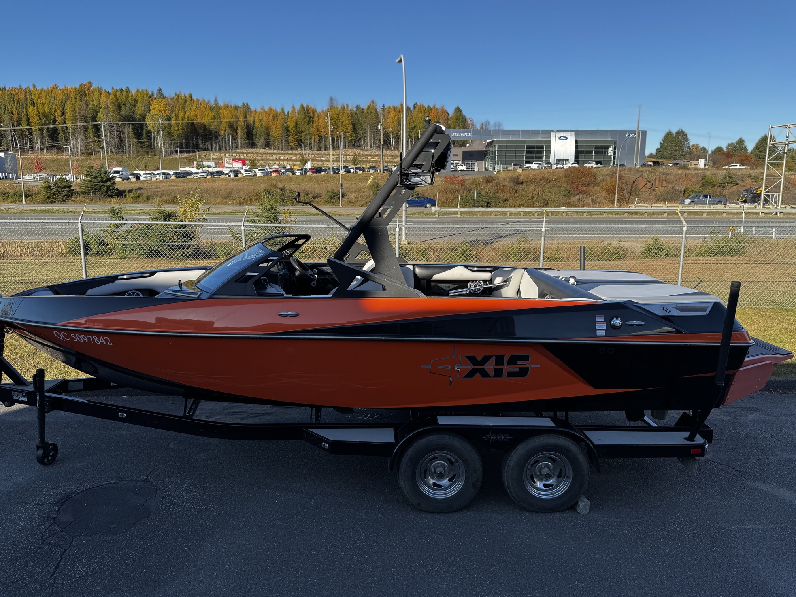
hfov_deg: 69.4
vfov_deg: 54.9
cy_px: 294
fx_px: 575
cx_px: 394
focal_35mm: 25
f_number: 1.78
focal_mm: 6.76
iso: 80
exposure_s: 1/2252
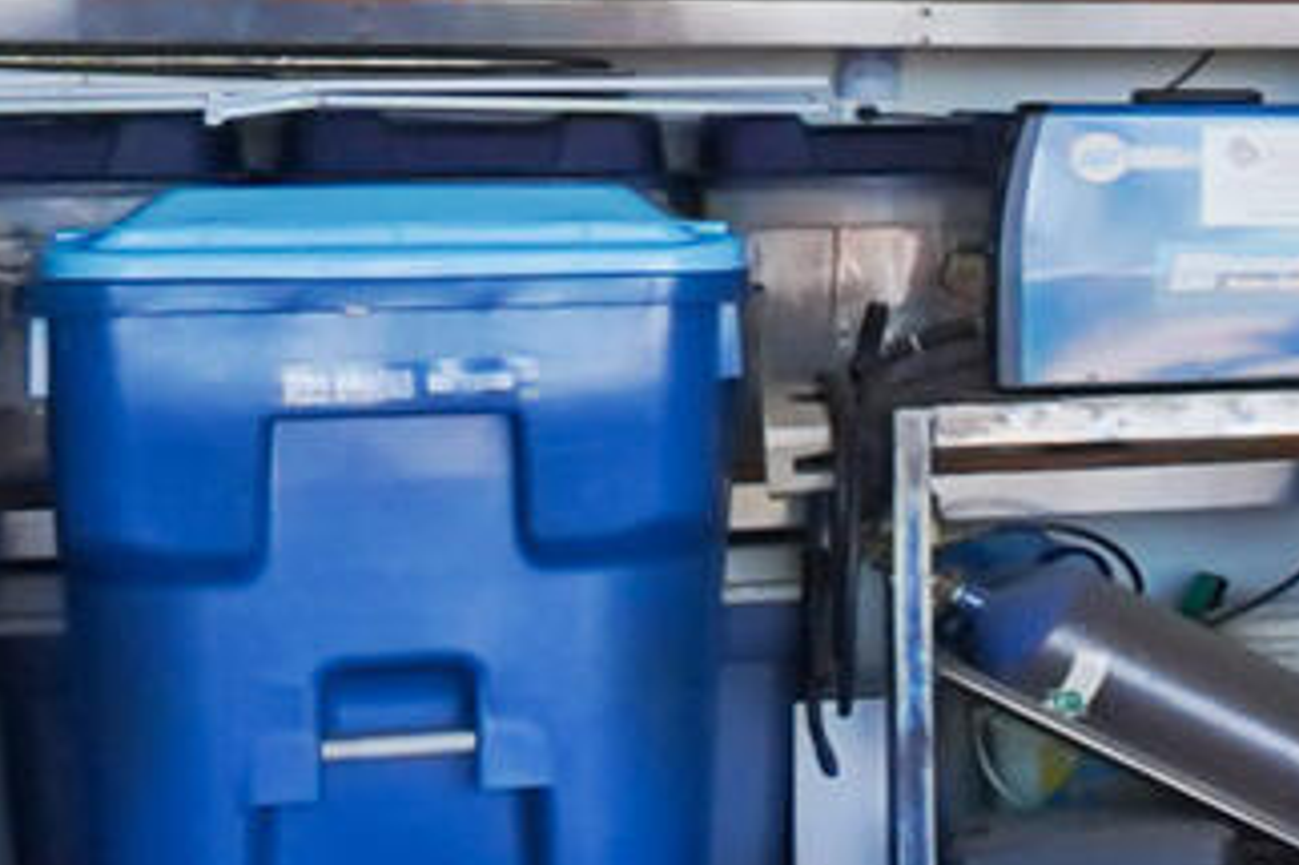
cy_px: -62
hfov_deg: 9.6
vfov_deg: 10.9
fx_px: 4472
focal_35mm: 124
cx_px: 4472
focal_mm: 11
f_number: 9
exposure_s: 1/40
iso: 320
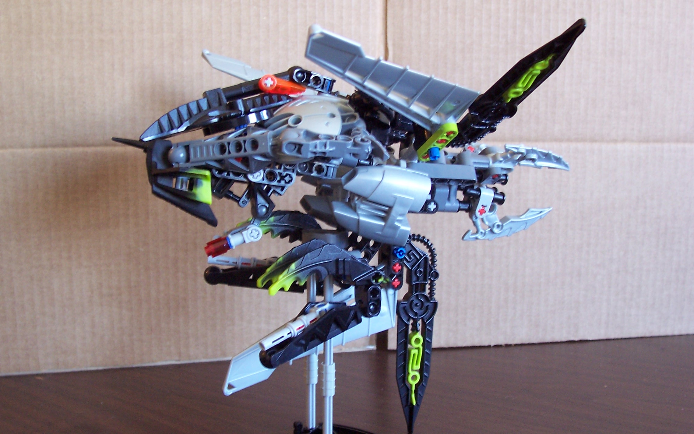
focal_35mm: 45
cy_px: 210
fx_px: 851
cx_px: 344
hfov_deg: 44.4
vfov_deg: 28.6
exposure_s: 1/15
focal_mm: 7
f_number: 3
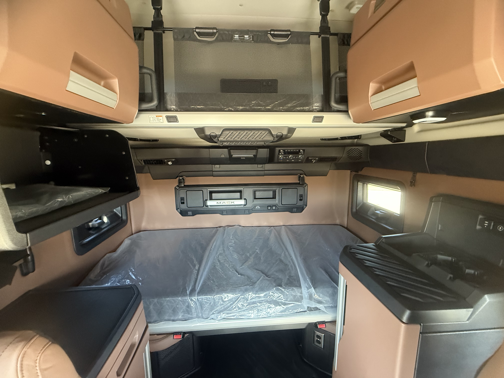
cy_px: 189
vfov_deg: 85.7
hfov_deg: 102.1
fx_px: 204
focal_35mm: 14
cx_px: 252
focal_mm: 2.22
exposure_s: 1/60
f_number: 2.2
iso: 640
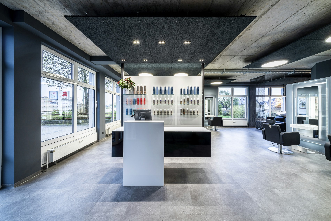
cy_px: 110
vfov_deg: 90.0
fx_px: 110
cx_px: 166
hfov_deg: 112.6
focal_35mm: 12
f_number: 11
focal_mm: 12
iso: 100
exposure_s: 1/1.67
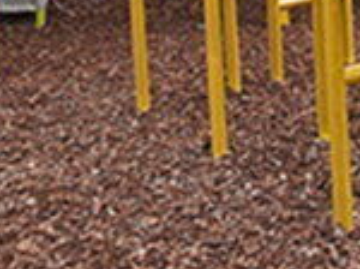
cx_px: 365
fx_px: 924
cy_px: -267
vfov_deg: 14.0
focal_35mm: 89
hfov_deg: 21.2
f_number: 2.2
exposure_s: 1/859
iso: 50
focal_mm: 2.2
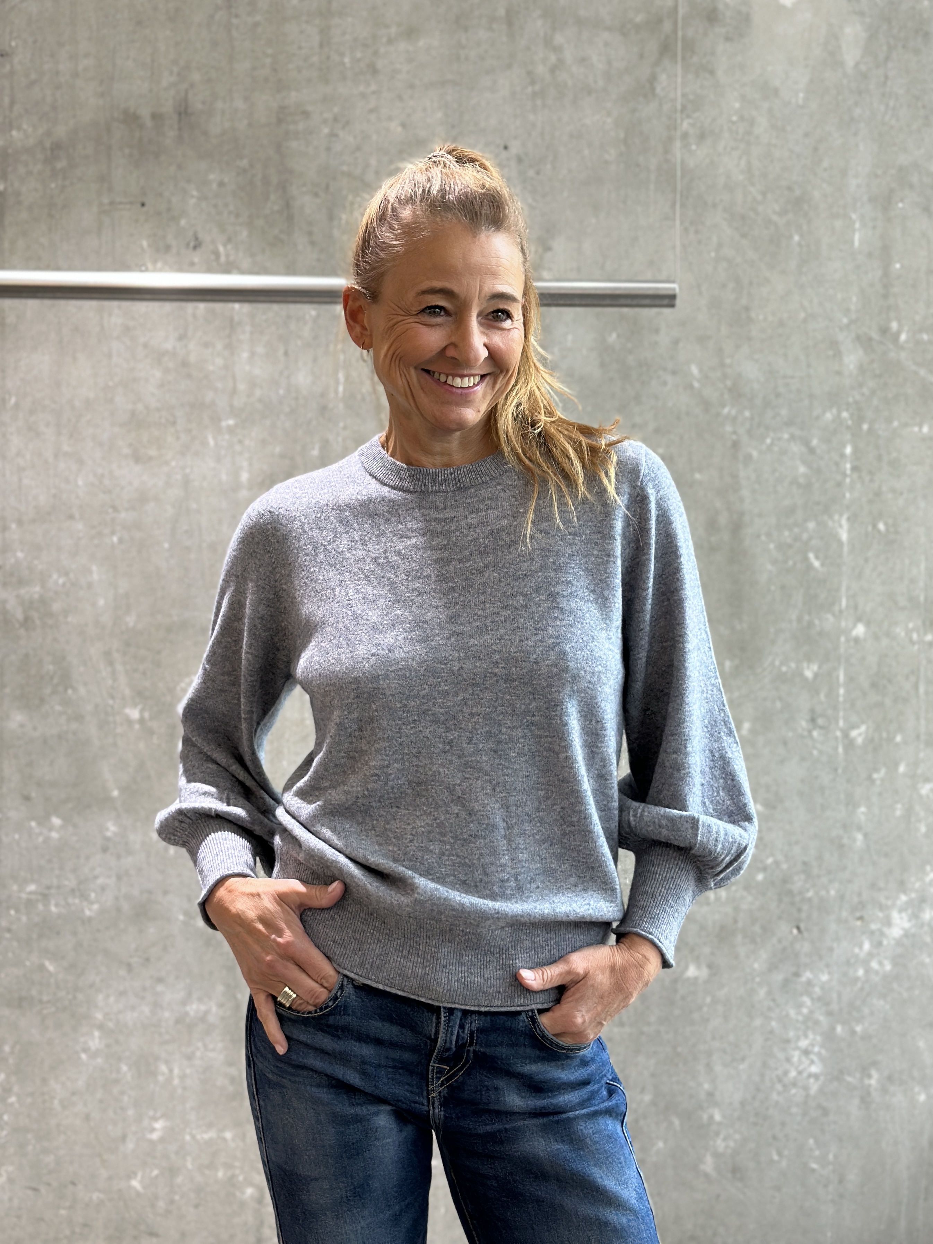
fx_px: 1725
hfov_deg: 30.3
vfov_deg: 39.7
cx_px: 466
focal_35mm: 48
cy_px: 622
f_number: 1.78
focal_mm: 6.86
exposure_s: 1/100
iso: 160
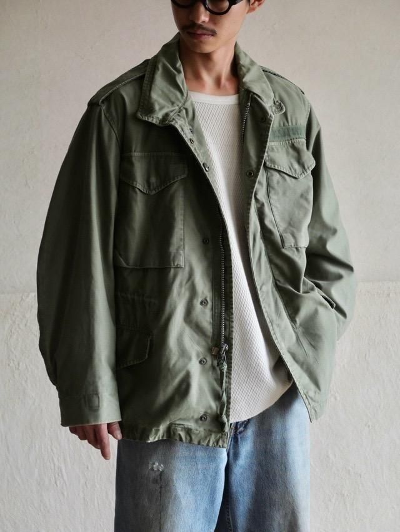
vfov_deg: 18.9
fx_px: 1602
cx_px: 200
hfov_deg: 14.2
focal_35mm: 104
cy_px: 266
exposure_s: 1/125
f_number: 4
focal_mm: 52
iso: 1600
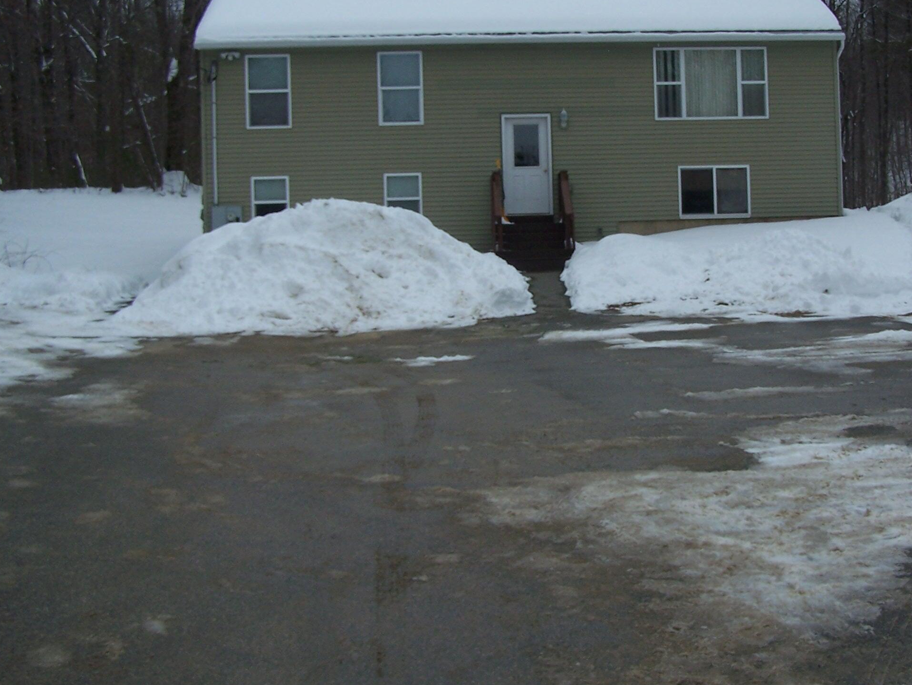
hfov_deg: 37.2
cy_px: 289
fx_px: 1344
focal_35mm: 51
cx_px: 575
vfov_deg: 28.5
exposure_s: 1/750
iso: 80
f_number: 4
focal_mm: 6.3
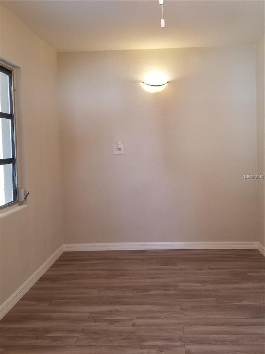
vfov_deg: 67.3
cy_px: 177
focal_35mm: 26
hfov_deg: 53.1
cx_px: 132
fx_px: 265
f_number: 1.7
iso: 100
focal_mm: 4.25
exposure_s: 1/60
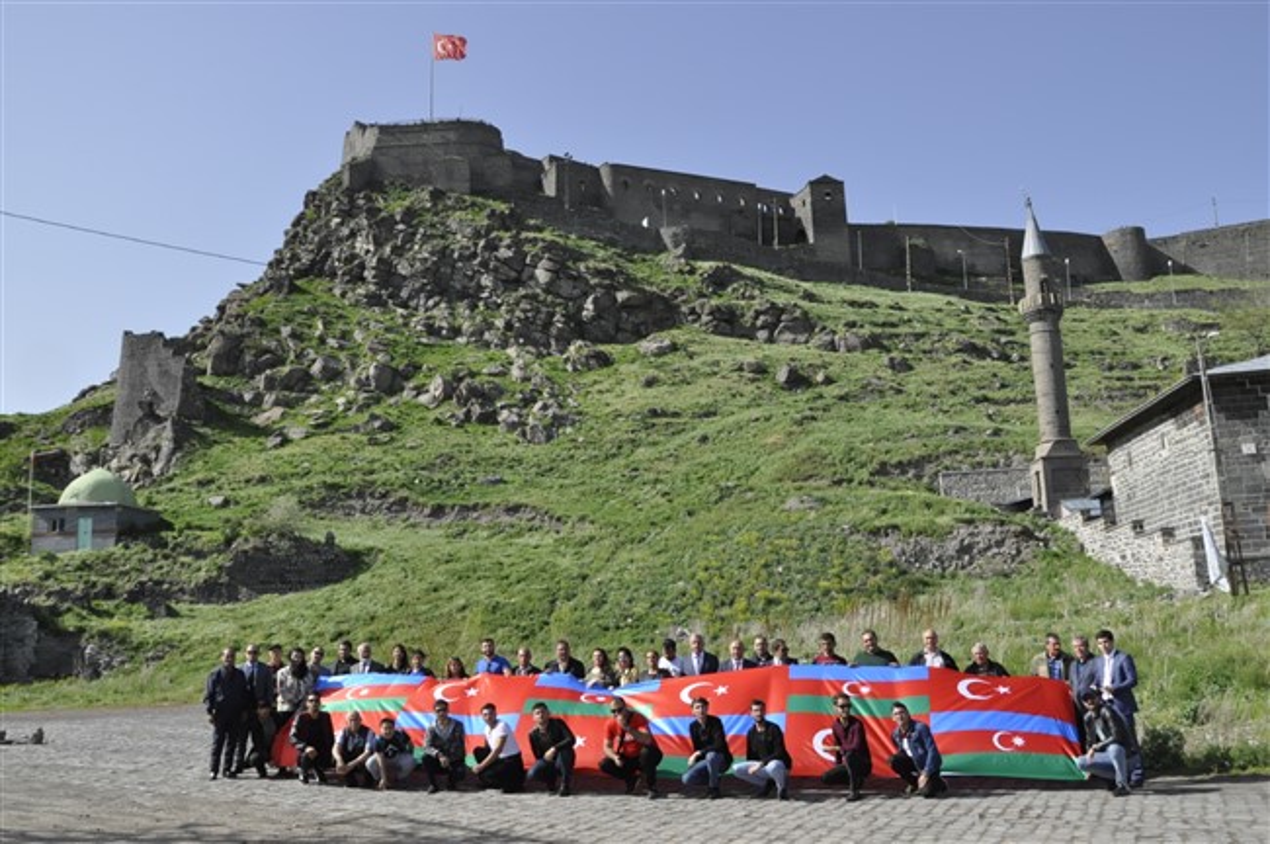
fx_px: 1110
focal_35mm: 32
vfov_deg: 41.6
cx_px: 635
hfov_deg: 59.5
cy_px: 422
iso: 800
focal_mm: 21
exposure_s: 1/640
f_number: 13
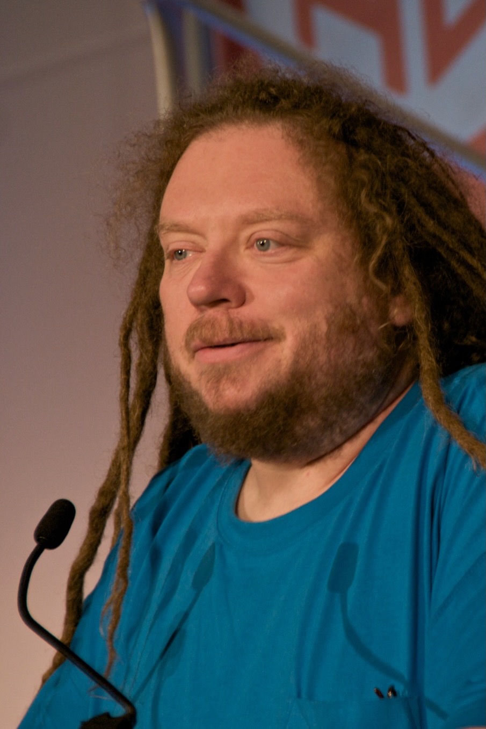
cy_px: 364
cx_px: 243
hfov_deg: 5.4
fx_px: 5162
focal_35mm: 255
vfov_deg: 8.1
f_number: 5.6
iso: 320
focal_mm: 170
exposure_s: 1/40
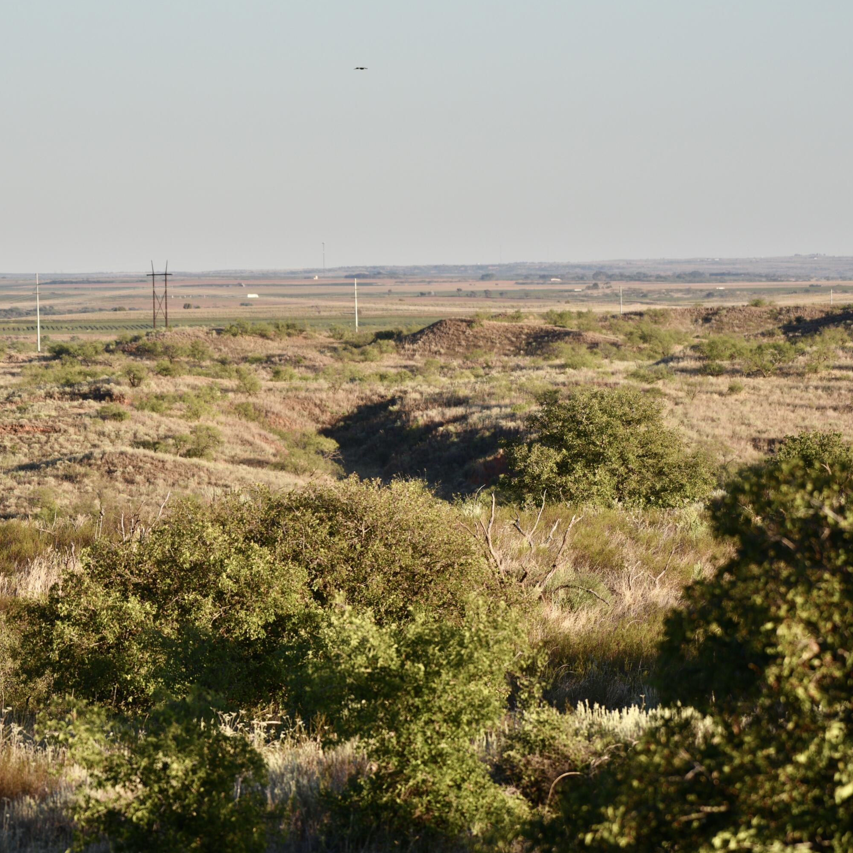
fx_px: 7137
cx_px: 388
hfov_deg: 6.8
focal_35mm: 256
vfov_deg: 6.8
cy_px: 427
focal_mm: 200
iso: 400
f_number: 5.6
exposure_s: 1/1000
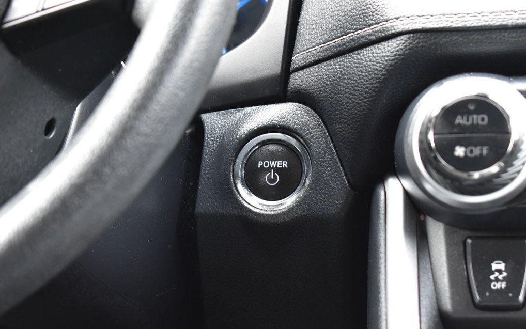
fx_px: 1212
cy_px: 174
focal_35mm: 85
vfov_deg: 15.5
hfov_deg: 24.5
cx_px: 264
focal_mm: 55
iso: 1100
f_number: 6.3
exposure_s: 1/15
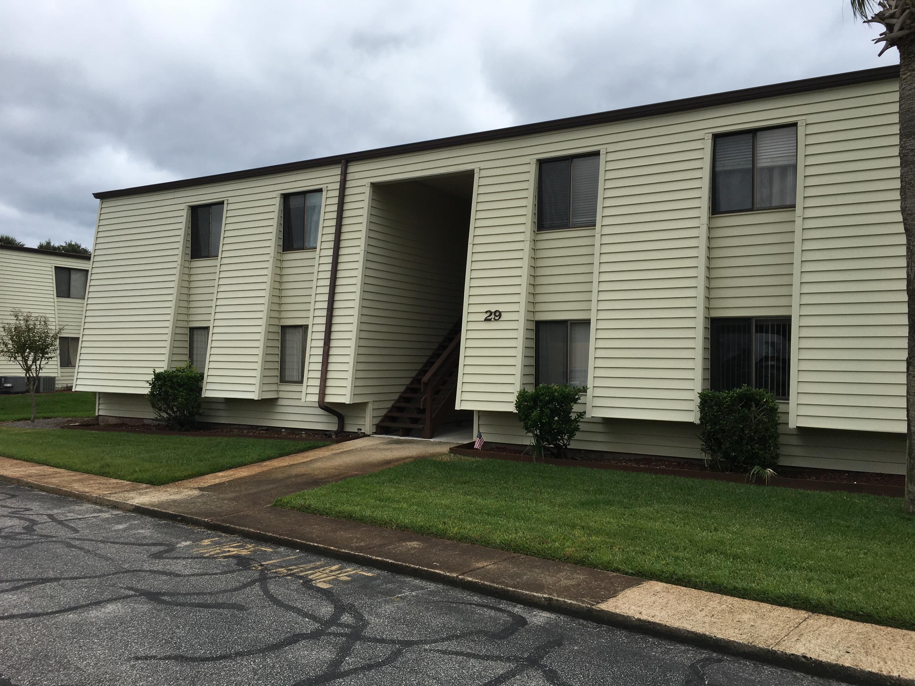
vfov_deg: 48.2
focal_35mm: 29
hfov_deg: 61.7
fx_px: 767
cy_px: 343
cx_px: 458
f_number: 2.2
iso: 25
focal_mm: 4.15
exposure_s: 1/938
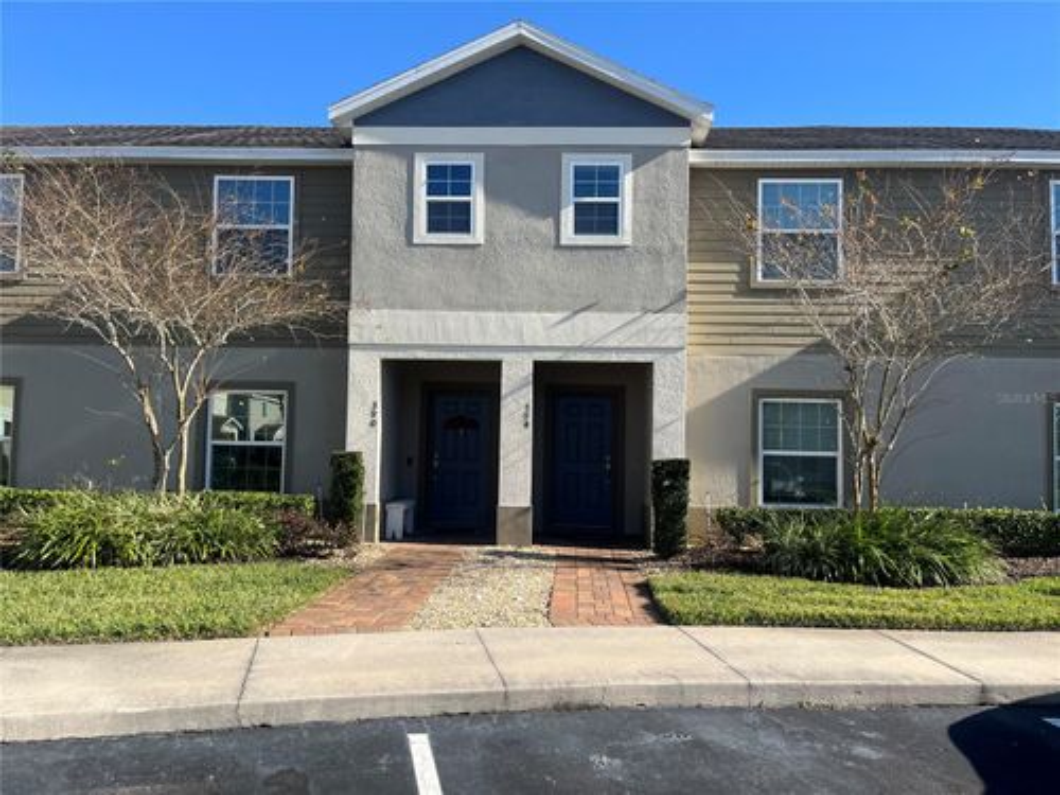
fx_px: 796
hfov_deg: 67.3
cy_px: 398
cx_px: 530
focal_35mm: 26
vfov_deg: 53.1
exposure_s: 1/2222
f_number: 1.6
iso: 50
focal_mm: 5.1
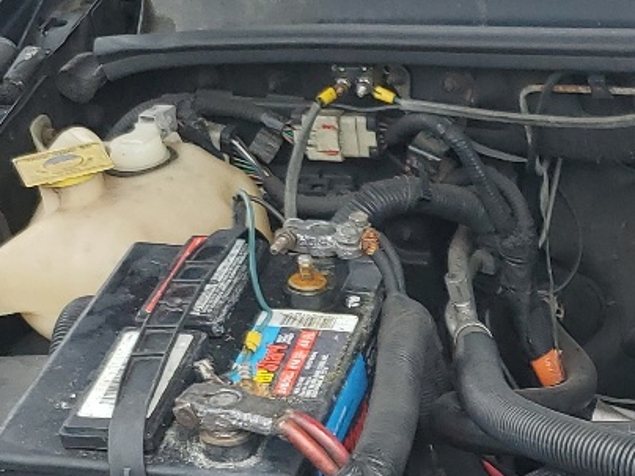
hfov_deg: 17.6
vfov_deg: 13.8
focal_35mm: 103
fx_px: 1889
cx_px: 886
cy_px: 608
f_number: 1.5
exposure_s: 1/833
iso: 50
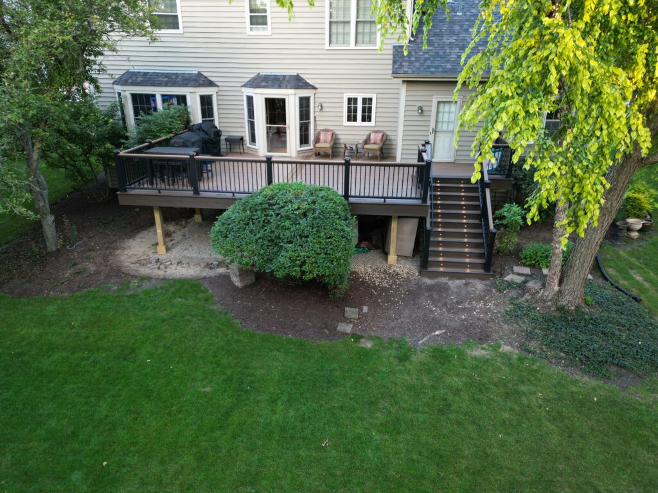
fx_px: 456
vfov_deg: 56.8
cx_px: 329
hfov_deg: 71.6
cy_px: 246
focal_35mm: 24
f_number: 1.7
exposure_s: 1/25
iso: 100
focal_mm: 6.72
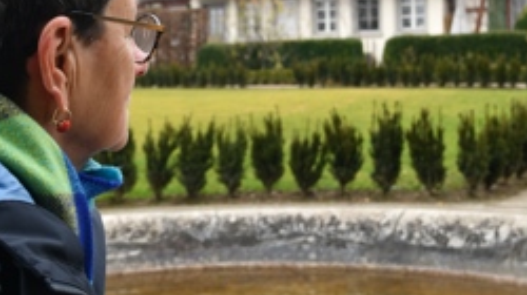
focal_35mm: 68
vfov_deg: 17.6
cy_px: 88
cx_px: 280
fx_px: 949
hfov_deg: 31.0
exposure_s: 1/80
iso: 200
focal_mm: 24
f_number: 4.5
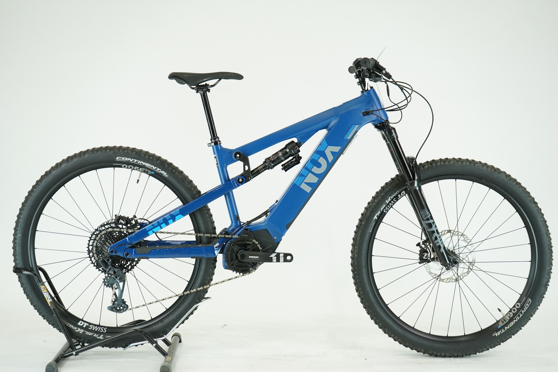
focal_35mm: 53
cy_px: 186
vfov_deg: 25.5
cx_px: 279
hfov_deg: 37.5
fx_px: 821
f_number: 5.6
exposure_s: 1/200
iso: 1600
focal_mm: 53
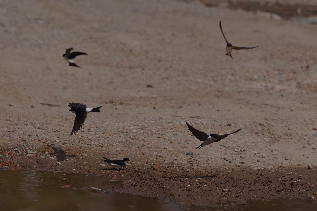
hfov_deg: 10.3
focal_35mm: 200
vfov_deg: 6.9
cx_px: 158
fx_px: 1761
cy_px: 106
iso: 125
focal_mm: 200
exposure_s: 1/3200
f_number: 5
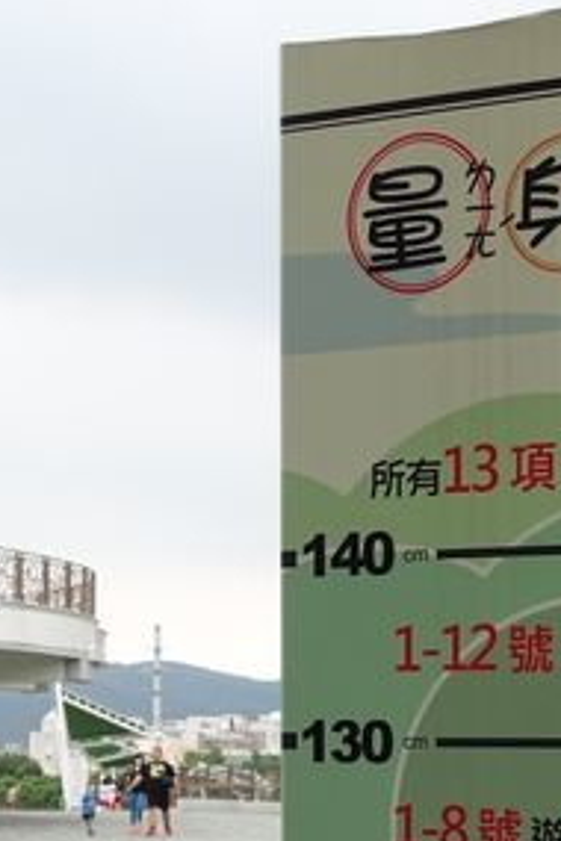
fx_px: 1379
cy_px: 820
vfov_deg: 31.6
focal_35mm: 59
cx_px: 638
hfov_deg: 21.6
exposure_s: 1/100
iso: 125
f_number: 5.6
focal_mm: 8.8
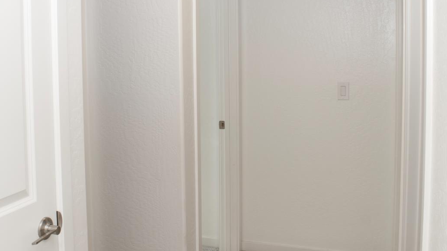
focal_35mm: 41
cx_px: 190
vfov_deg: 28.8
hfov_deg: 49.2
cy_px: 80
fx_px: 486
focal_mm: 18
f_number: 10
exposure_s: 1/13
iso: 200
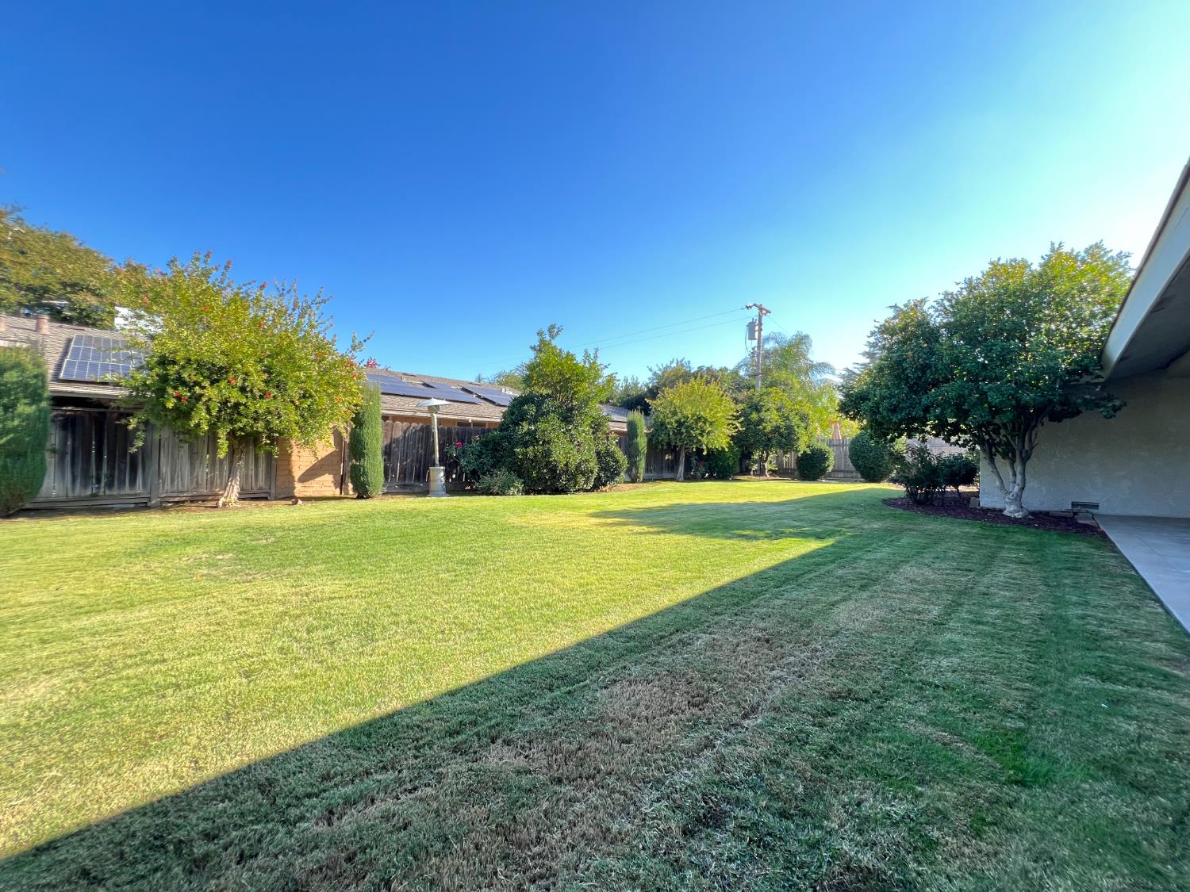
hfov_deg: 106.2
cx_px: 595
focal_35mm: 13
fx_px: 447
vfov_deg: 89.9
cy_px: 446
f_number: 1.8
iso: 32
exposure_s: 1/141
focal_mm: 1.57
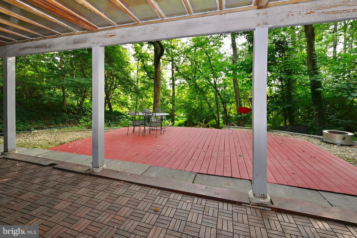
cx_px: 178
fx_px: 139
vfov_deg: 81.2
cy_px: 119
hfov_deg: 104.3
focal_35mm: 14
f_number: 5.6
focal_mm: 14
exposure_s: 1/160
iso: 500
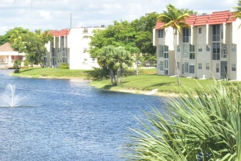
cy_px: 116
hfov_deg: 12.6
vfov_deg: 8.5
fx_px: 1084
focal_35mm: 162
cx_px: 18
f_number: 5.6
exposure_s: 1/125
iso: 100
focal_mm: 40
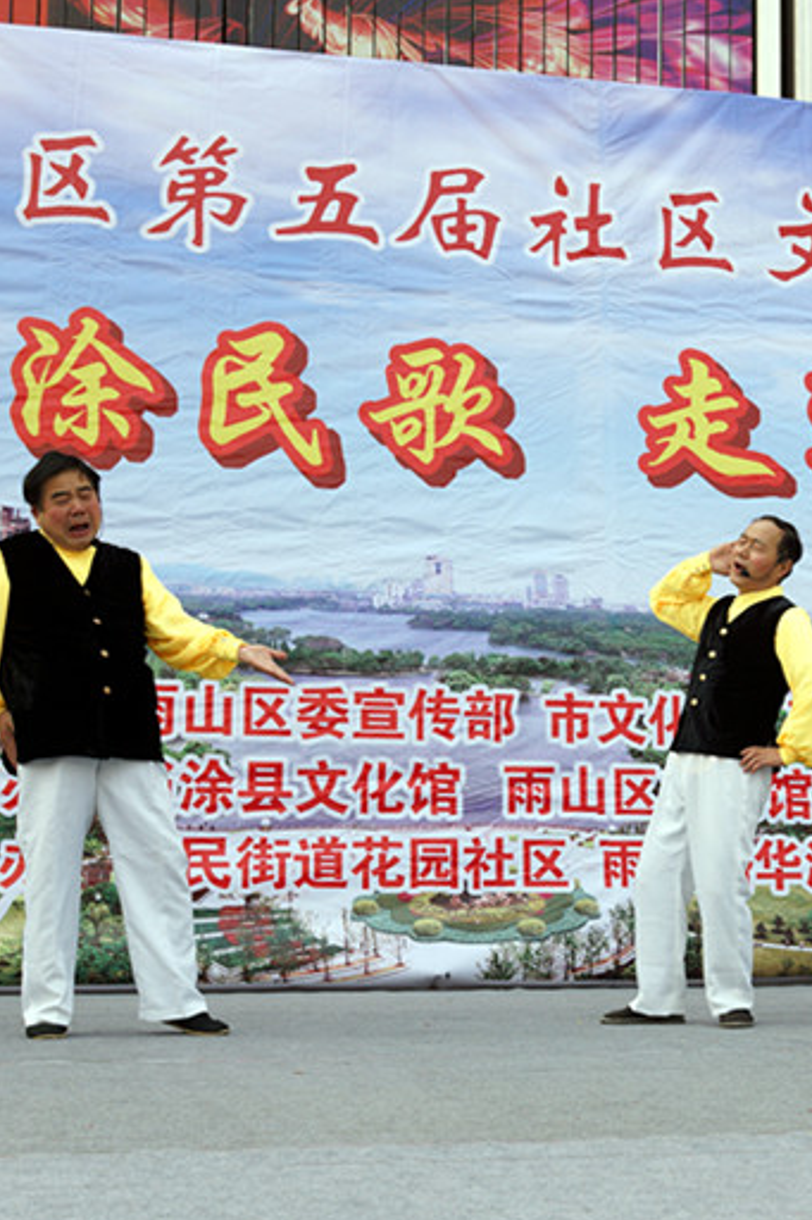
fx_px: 2167
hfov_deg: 20.7
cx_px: 752
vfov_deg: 31.4
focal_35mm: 64
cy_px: 614
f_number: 4.5
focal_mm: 28
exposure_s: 1/125
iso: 100
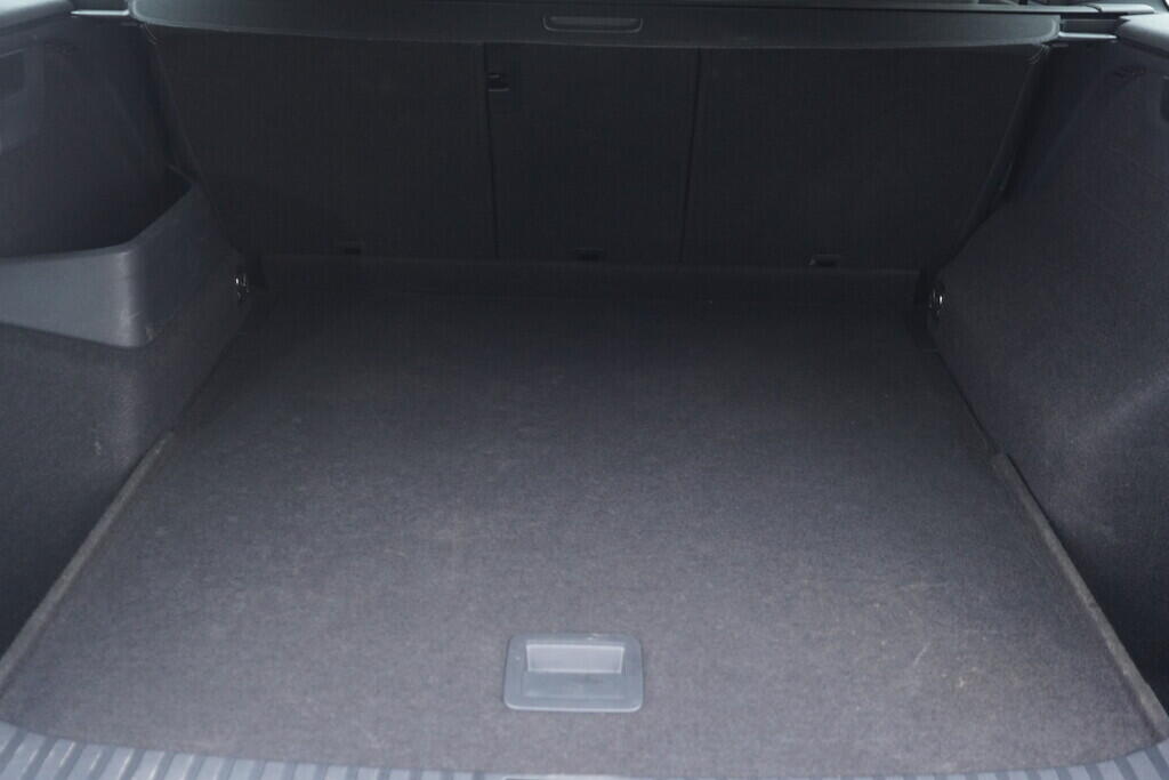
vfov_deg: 36.9
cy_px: 390
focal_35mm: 36
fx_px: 1169
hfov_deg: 53.1
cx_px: 584
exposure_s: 1/40
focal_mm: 24
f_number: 2.8
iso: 1000
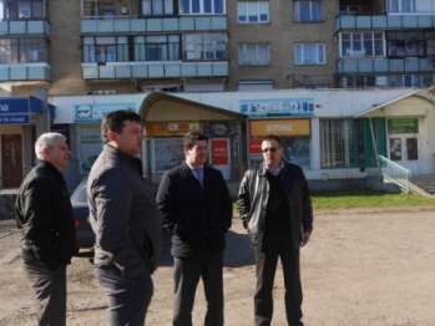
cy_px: 163
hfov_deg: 46.8
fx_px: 503
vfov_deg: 36.0
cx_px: 218
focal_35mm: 40
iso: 200
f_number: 4.5
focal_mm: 20
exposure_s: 1/800
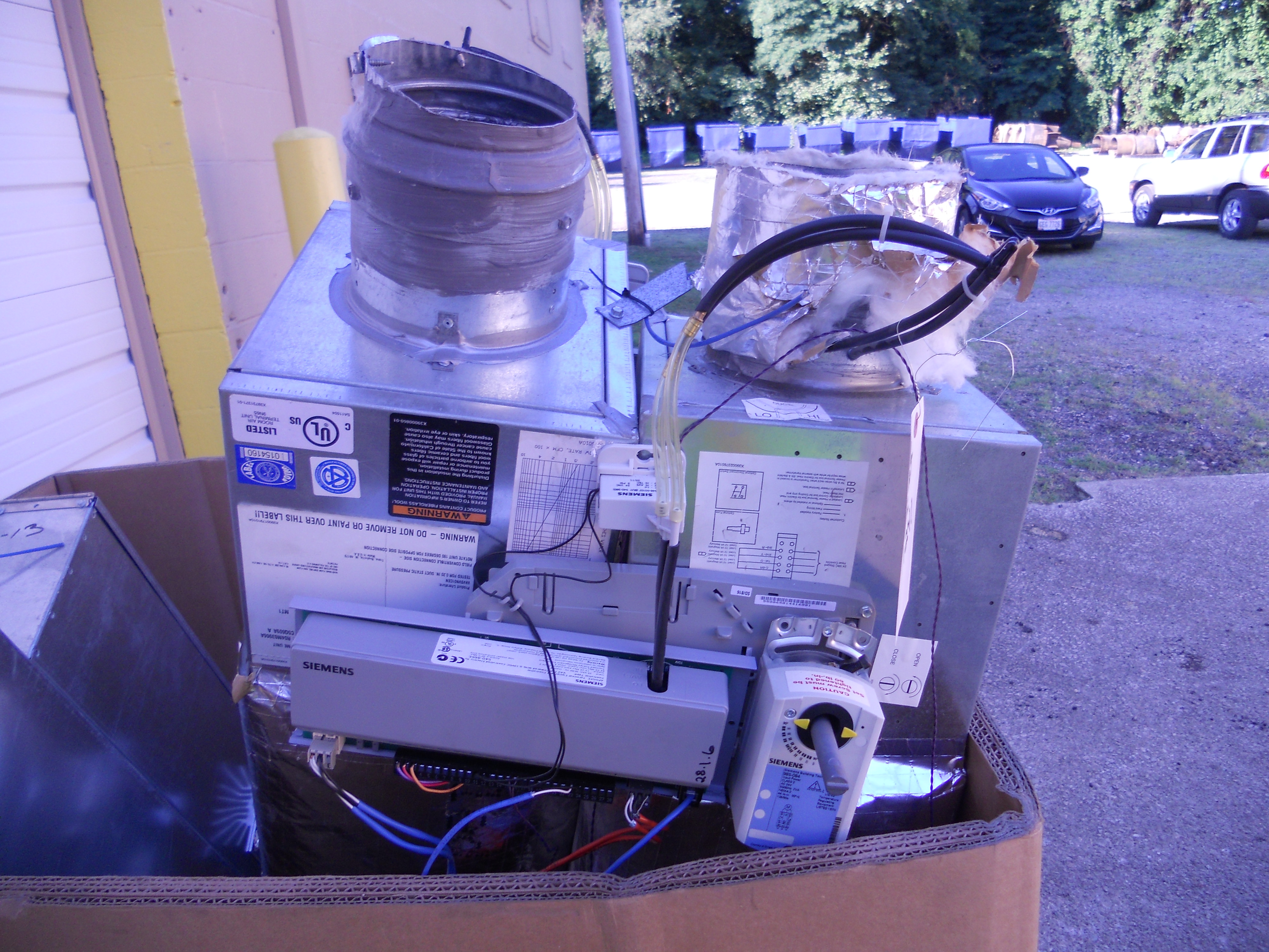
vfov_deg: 51.4
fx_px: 990
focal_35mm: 27
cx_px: 634
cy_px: 476
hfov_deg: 65.3
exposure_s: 1/125
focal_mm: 4.9
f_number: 3.2
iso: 80
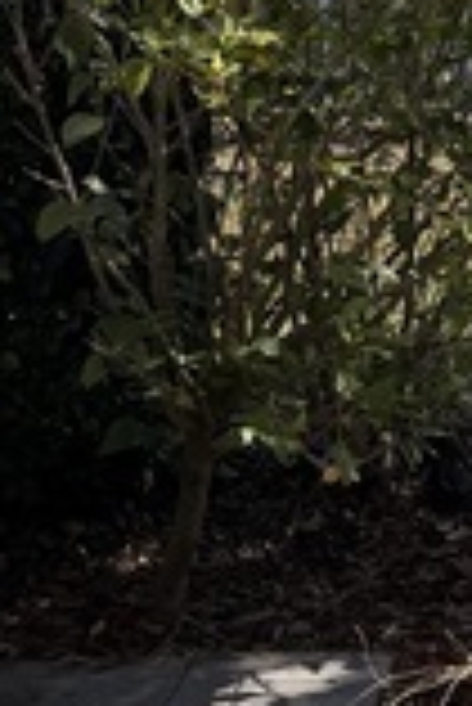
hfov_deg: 10.2
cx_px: 1002
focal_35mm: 122
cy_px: -238
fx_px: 2394
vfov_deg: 15.8
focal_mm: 6.76
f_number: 1.78
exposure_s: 1/3759
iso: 80
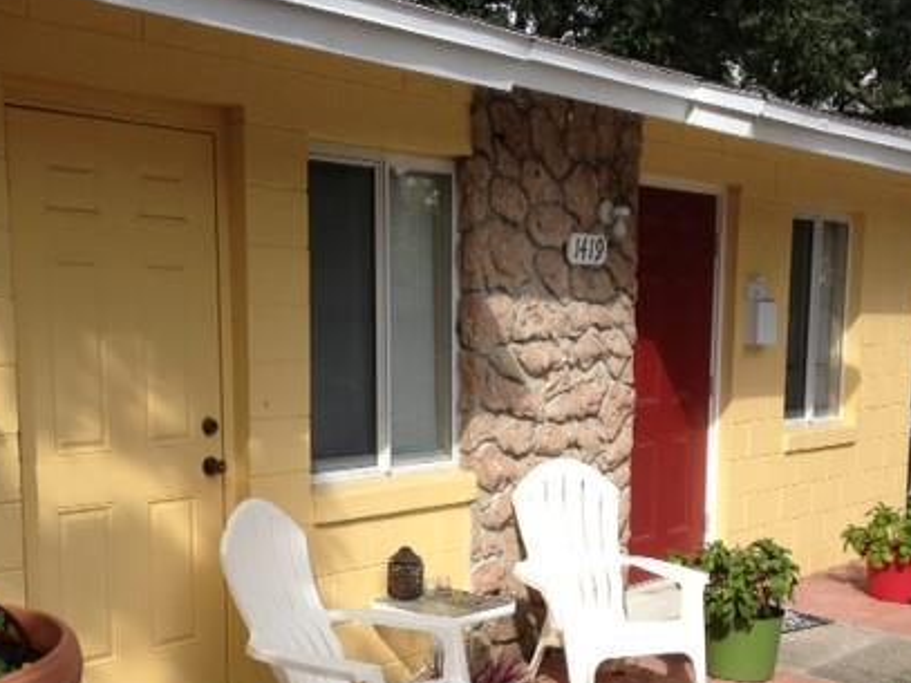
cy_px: 502
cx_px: 434
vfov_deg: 26.3
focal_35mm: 55
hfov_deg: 34.9
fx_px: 1447
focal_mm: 4.28
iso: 50
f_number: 2.4
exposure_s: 1/951
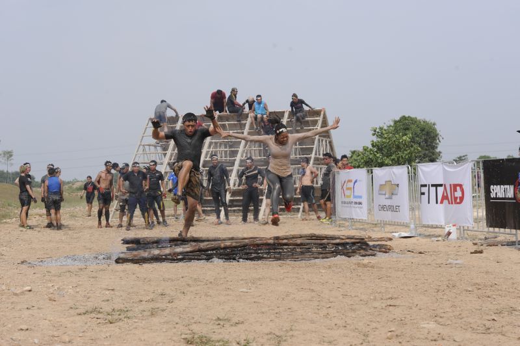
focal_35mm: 70
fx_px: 1010
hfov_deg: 28.9
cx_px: 260
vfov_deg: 19.4
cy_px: 173
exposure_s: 1/500
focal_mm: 70
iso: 200
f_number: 8
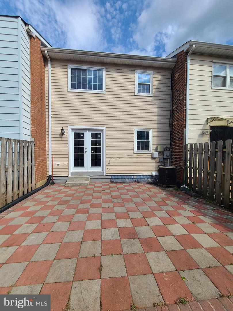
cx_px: 116
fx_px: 117
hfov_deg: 89.9
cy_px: 156
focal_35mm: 13
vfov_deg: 106.2
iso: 50
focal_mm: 2.2
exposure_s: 1/1576
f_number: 2.2
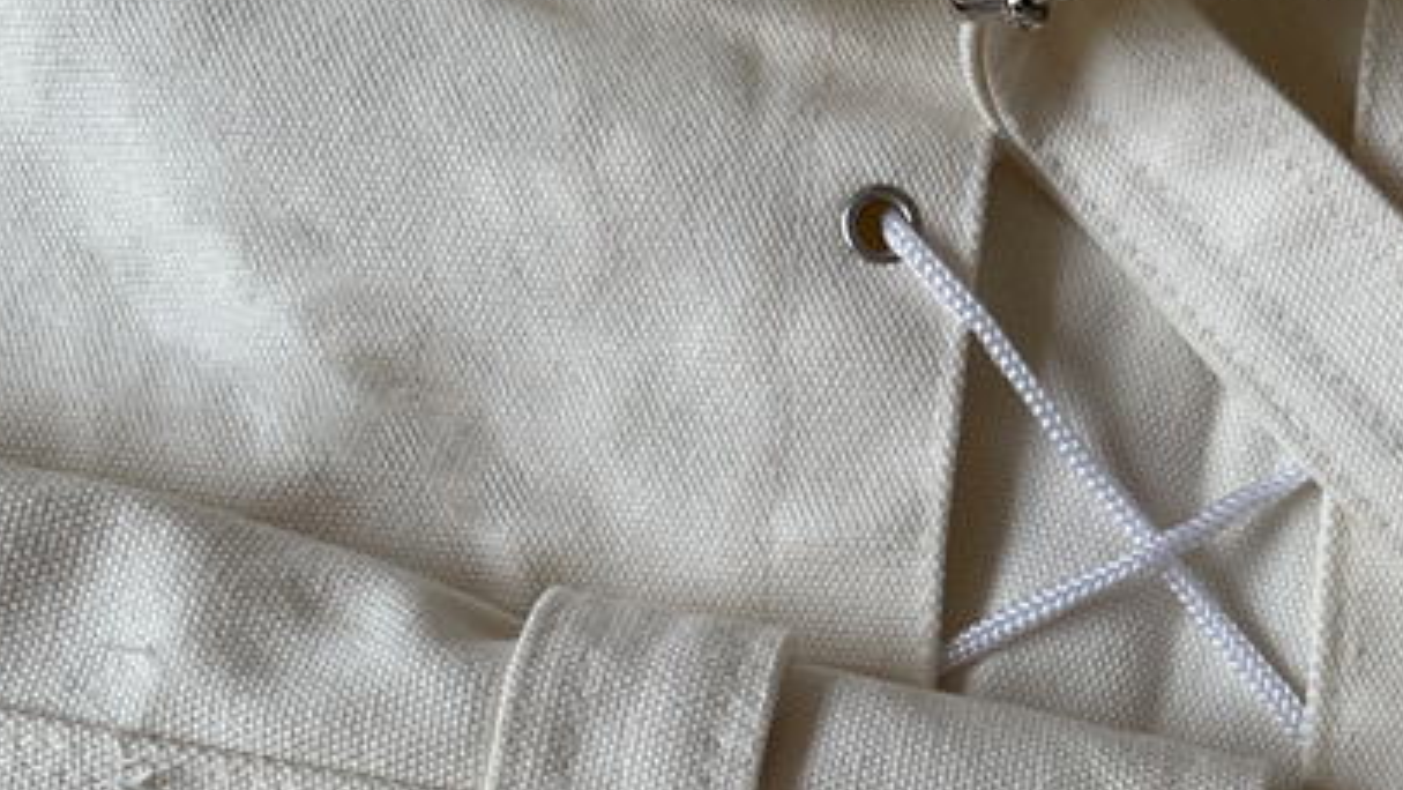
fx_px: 2084
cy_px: 873
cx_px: 1112
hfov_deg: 36.0
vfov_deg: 20.4
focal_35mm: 56
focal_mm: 5.1
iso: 32
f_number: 1.6
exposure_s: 1/419
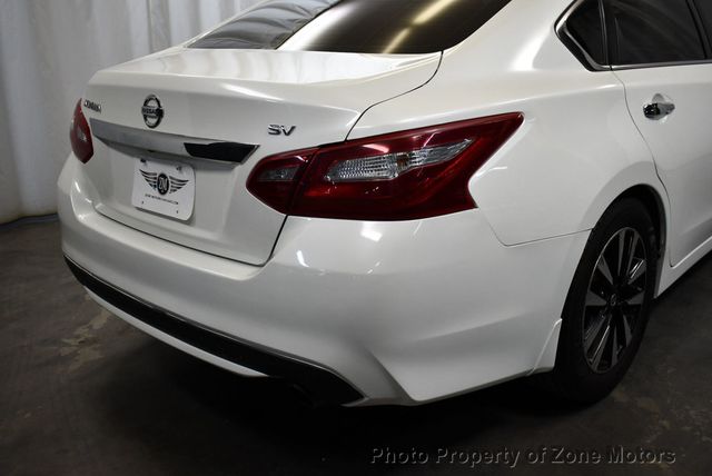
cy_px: 238
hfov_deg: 53.1
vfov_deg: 36.9
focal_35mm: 36
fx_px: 713
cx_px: 356
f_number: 3.5
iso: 720
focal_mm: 18
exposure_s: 1/250
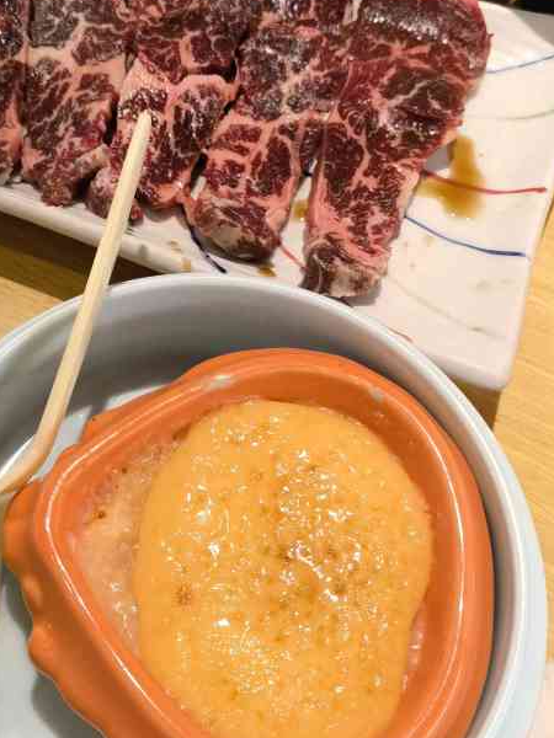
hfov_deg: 33.9
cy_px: 300
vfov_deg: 44.6
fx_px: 896
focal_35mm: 42
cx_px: 169
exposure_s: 1/50
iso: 250
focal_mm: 5.54
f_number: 1.8
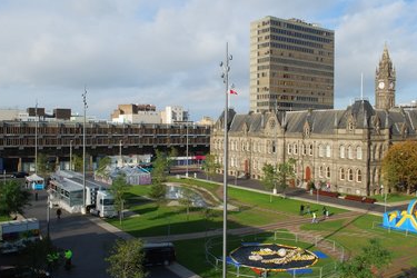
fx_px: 394
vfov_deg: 38.9
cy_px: 141
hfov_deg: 55.8
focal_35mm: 34
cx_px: 207
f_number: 20
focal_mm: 22
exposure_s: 1/25
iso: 100
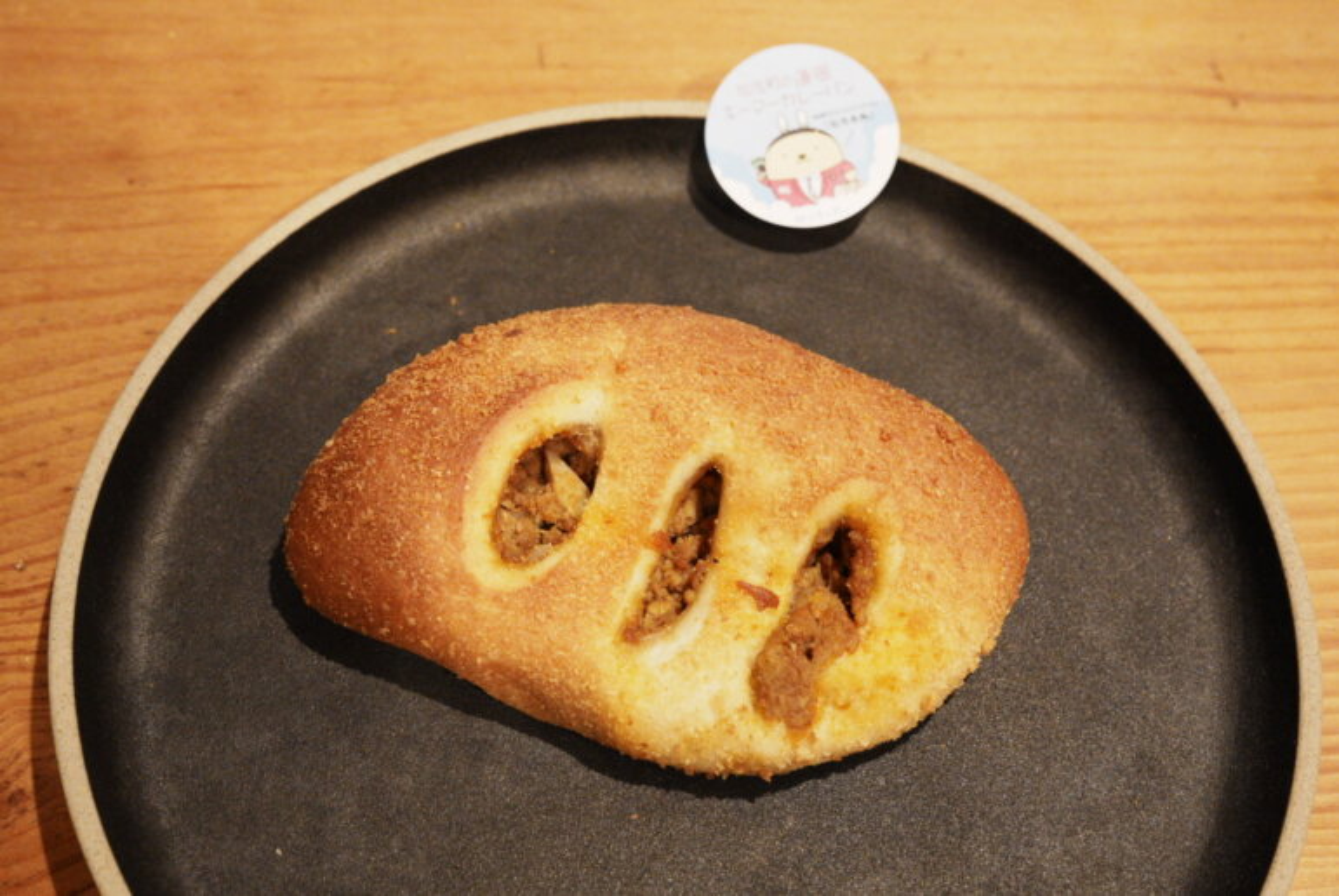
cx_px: 670
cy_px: 448
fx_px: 1713
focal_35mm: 46
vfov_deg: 29.3
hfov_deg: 42.7
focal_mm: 46
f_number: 8
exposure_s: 1/50
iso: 8000
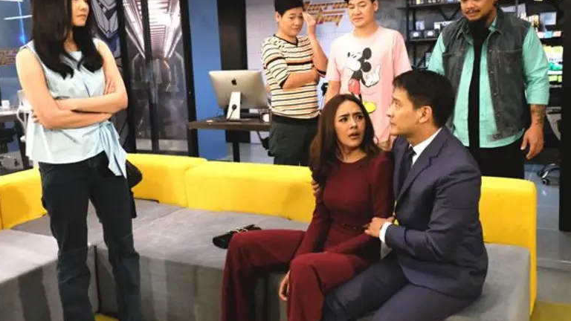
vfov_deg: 34.6
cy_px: 136
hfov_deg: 58.0
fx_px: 515
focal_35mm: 34
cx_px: 283
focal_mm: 21.1
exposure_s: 1/250
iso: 12800
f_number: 5.6
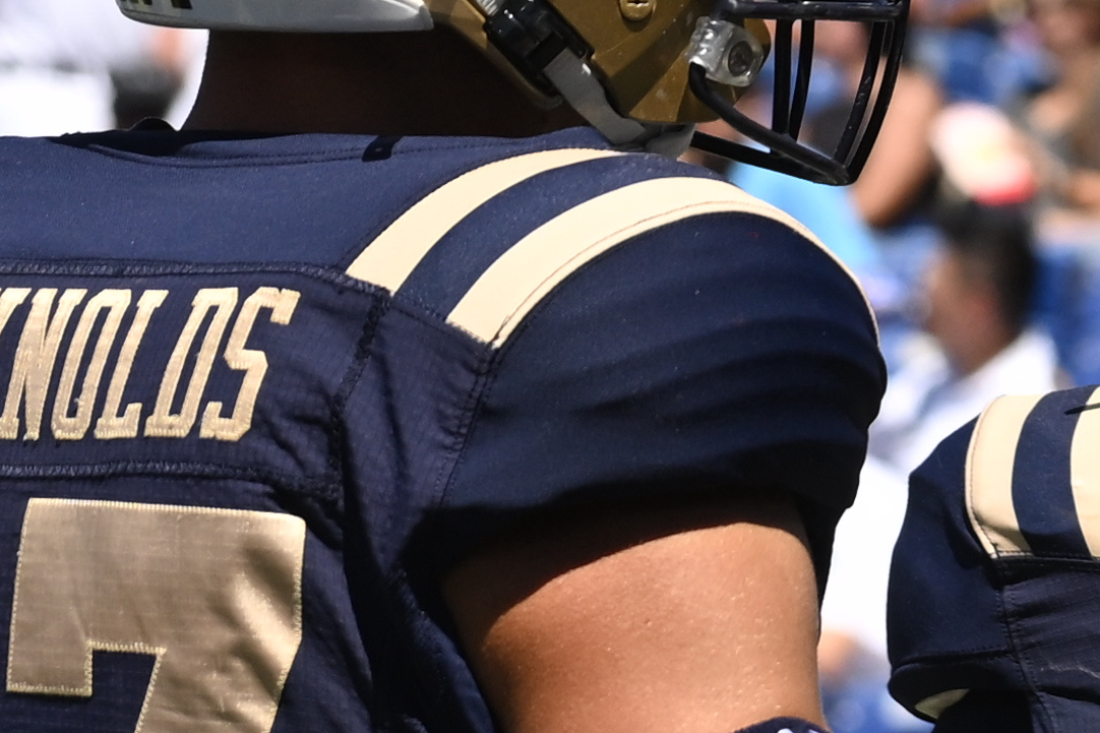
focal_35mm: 573
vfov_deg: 2.4
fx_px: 17504
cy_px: 747
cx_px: 1846
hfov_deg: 3.6
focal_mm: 77
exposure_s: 1/2000
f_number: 4
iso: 160
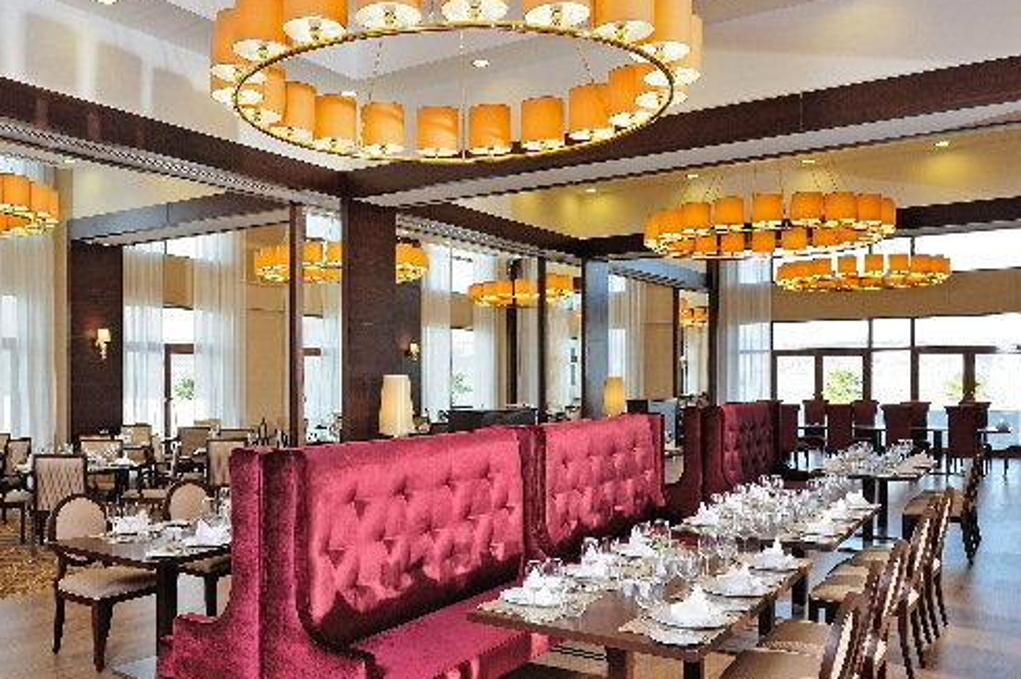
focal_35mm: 31
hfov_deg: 60.0
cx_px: 423
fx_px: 879
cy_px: 408
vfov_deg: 42.1
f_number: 13
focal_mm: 19
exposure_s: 1/13
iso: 200
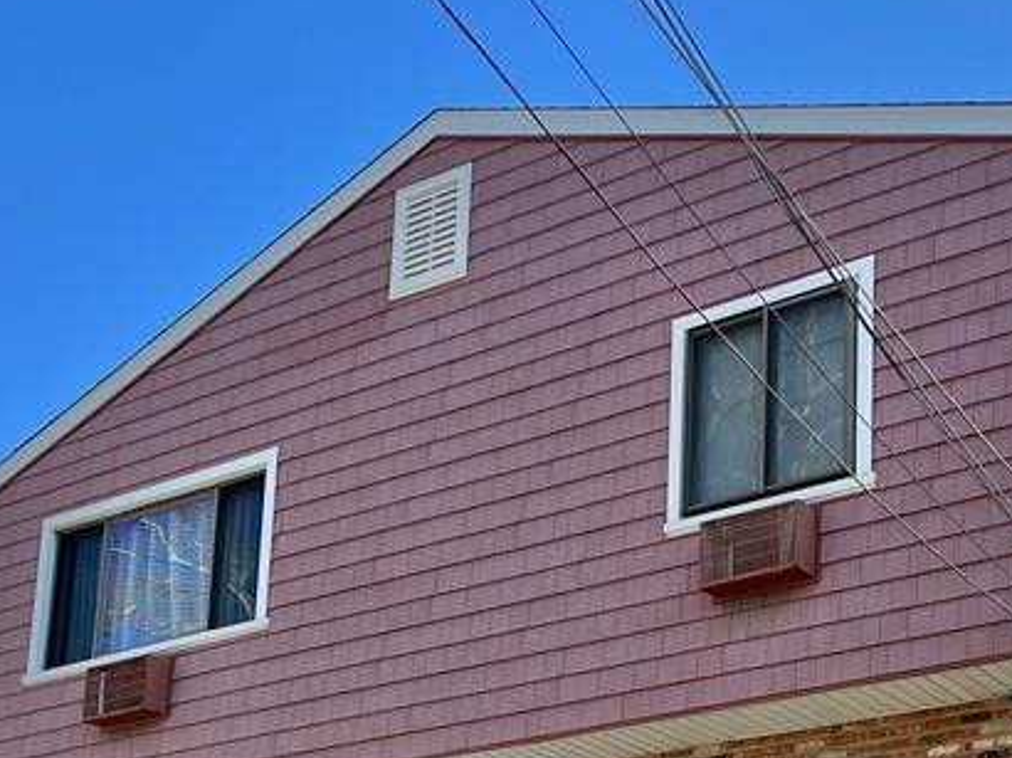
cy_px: 837
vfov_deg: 21.4
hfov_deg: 29.3
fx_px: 1899
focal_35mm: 65
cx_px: 768
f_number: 1.5
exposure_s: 1/2008
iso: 50
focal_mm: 5.7
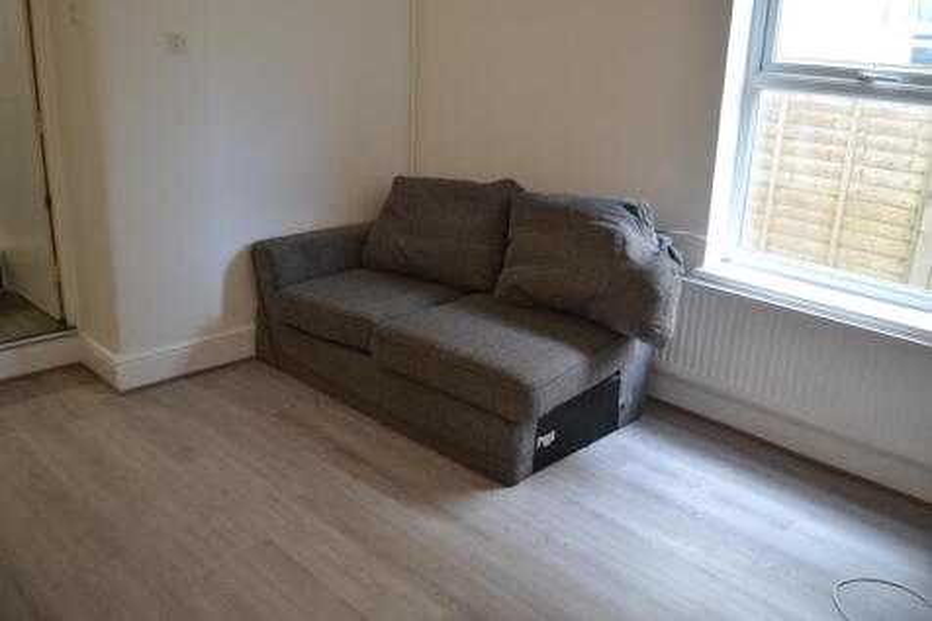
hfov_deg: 59.5
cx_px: 466
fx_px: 815
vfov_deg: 41.7
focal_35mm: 32
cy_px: 310
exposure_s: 1/10
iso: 100
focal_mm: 21
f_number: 3.8
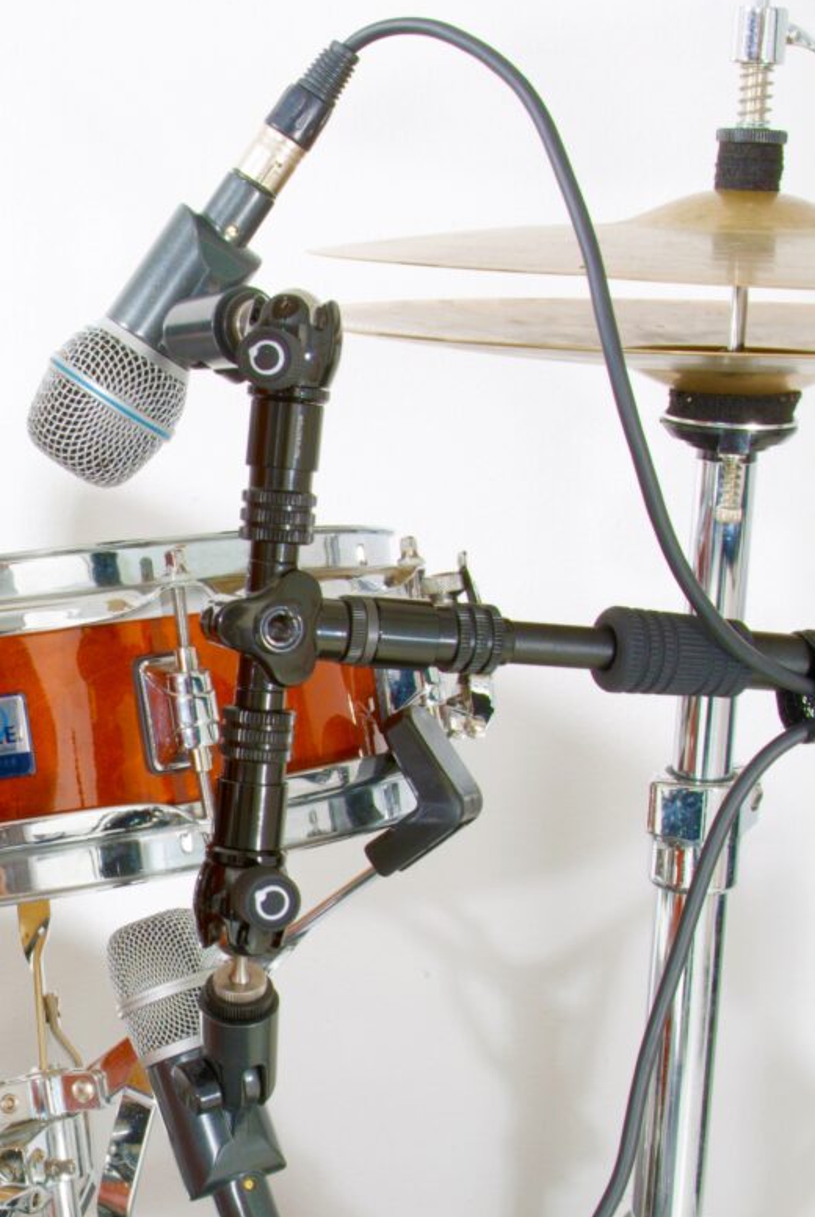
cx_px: 247
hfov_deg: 19.7
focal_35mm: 69
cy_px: 609
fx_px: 2337
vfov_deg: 29.2
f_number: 13
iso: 100
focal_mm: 31
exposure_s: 1/125
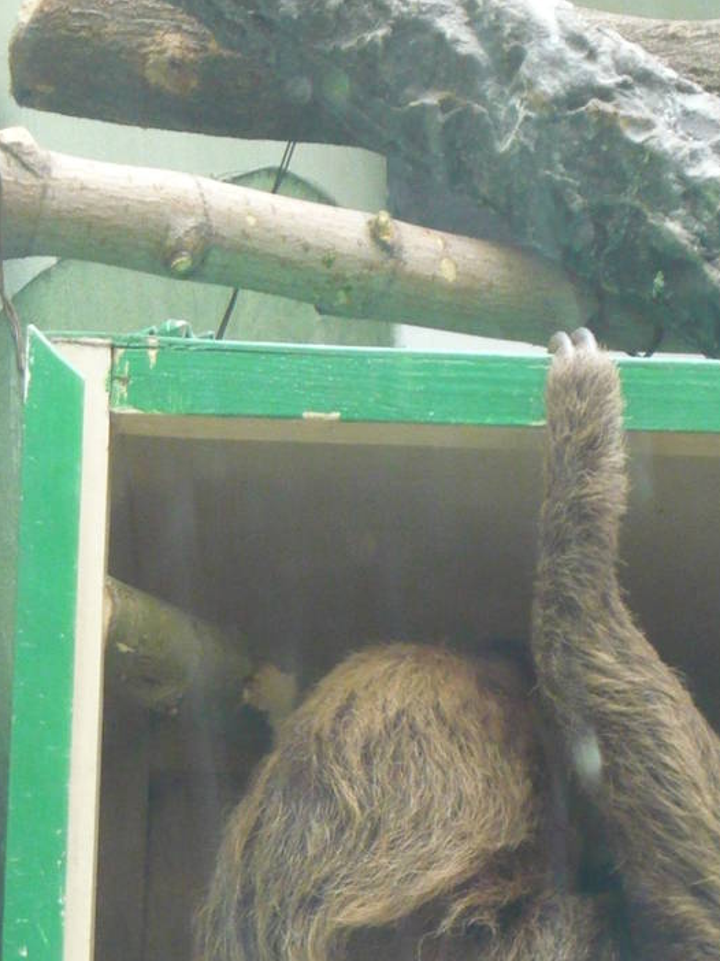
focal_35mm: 228
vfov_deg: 8.6
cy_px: 939
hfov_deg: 6.5
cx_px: 379
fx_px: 6327
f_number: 5.1
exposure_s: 1/50
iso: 400
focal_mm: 16.5
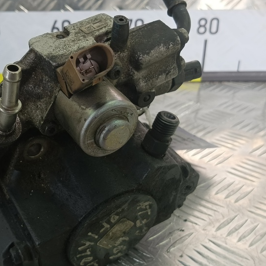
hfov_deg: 36.9
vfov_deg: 37.5
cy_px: 143
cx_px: 76
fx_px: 391
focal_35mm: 45
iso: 92
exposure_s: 1/50
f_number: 1.6
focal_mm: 4.11
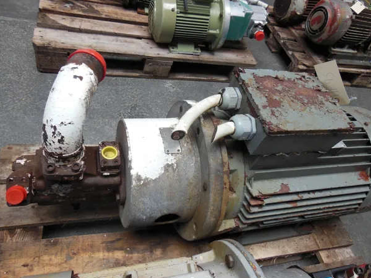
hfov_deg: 67.3
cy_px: 137
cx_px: 182
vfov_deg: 53.1
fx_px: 279
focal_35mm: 26
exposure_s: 1/30
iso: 125
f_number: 3.5
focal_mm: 4.5
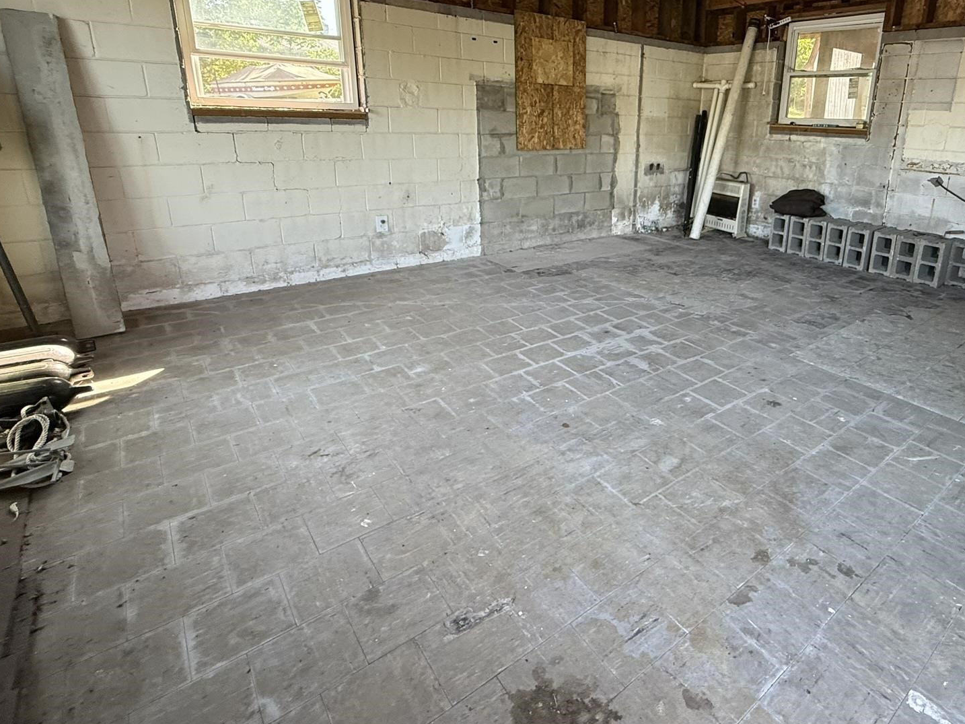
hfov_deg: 79.8
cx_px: 618
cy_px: 267
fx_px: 557
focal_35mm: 20
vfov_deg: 64.9
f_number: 2.2
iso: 200
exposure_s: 1/99
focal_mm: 2.22
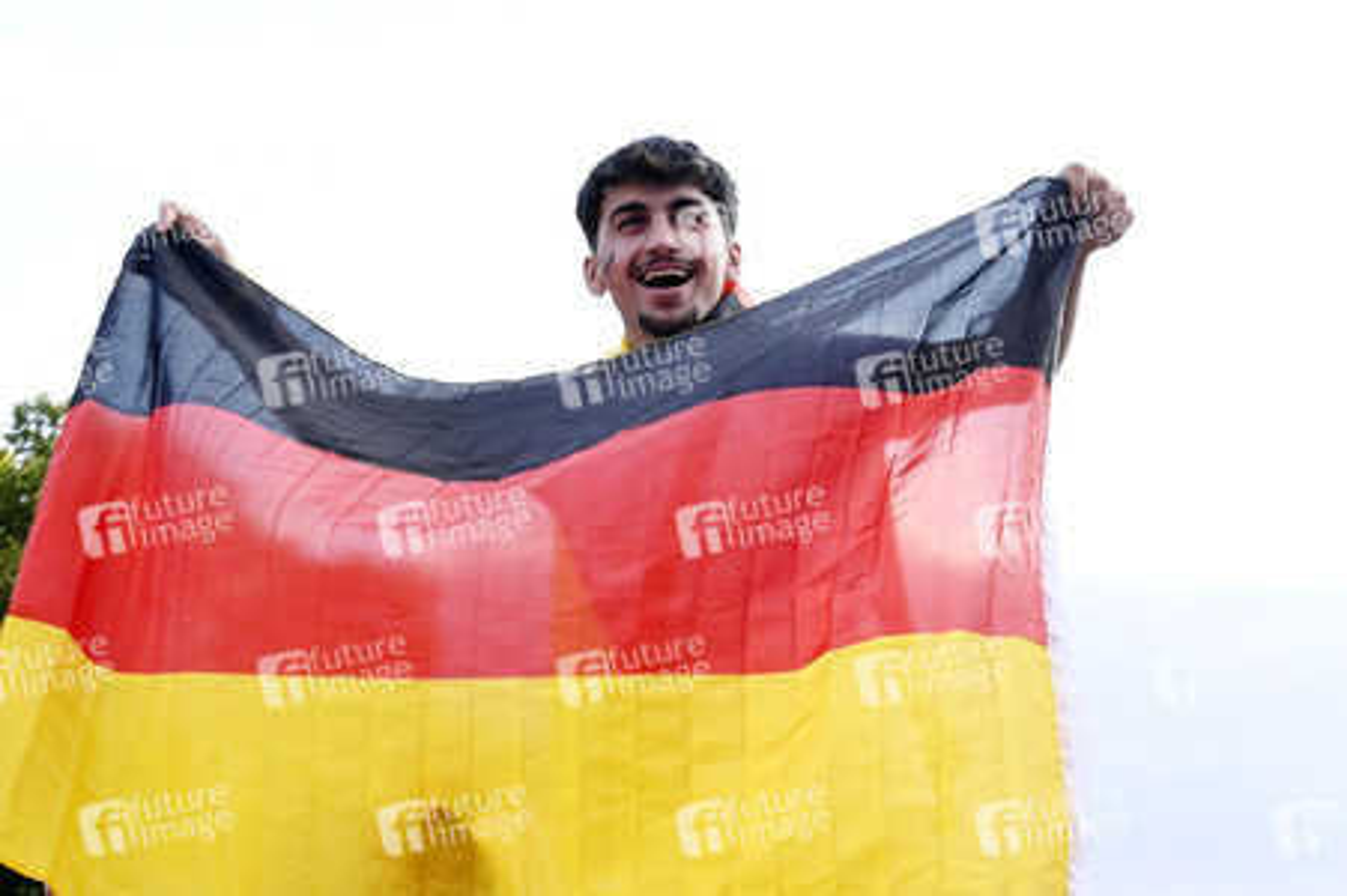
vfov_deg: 19.4
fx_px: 2617
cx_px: 674
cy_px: 448
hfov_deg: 28.9
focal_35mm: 70
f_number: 22
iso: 2500
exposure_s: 1/125
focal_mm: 70
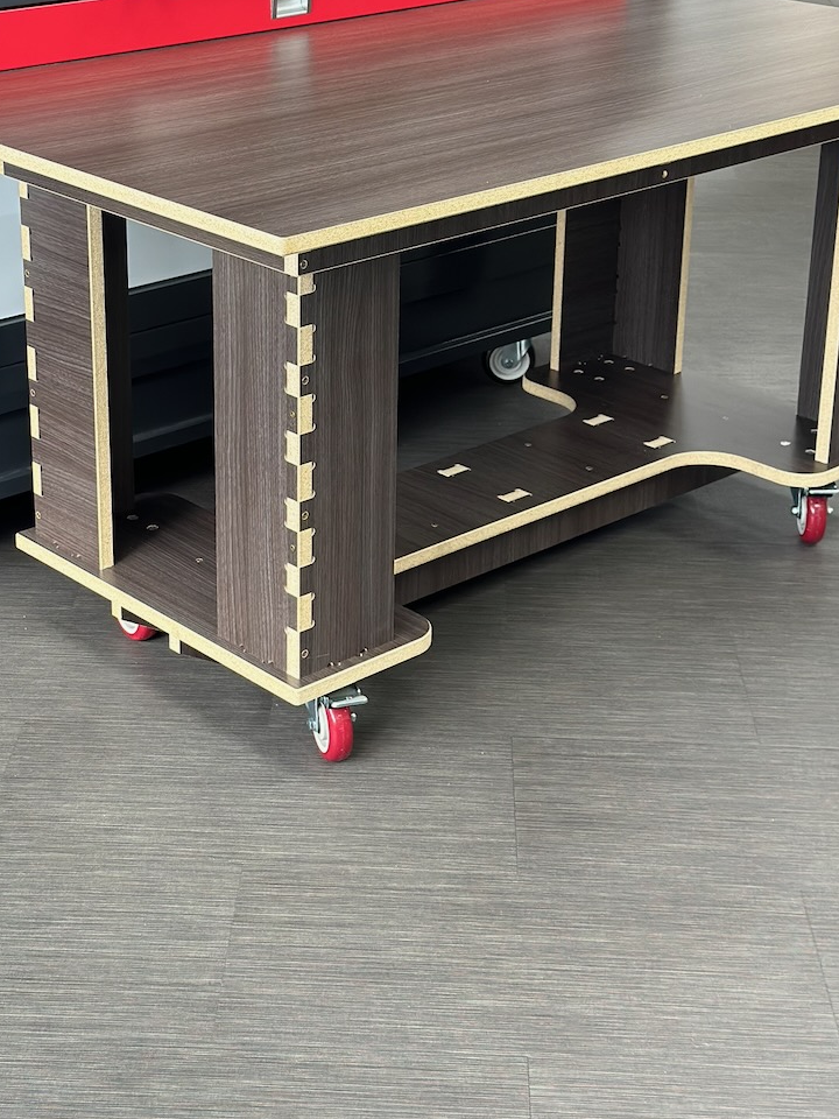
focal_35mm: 64
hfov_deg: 22.9
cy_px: 379
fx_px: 2068
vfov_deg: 30.1
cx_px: 327
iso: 200
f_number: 1.78
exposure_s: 1/120
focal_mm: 6.86
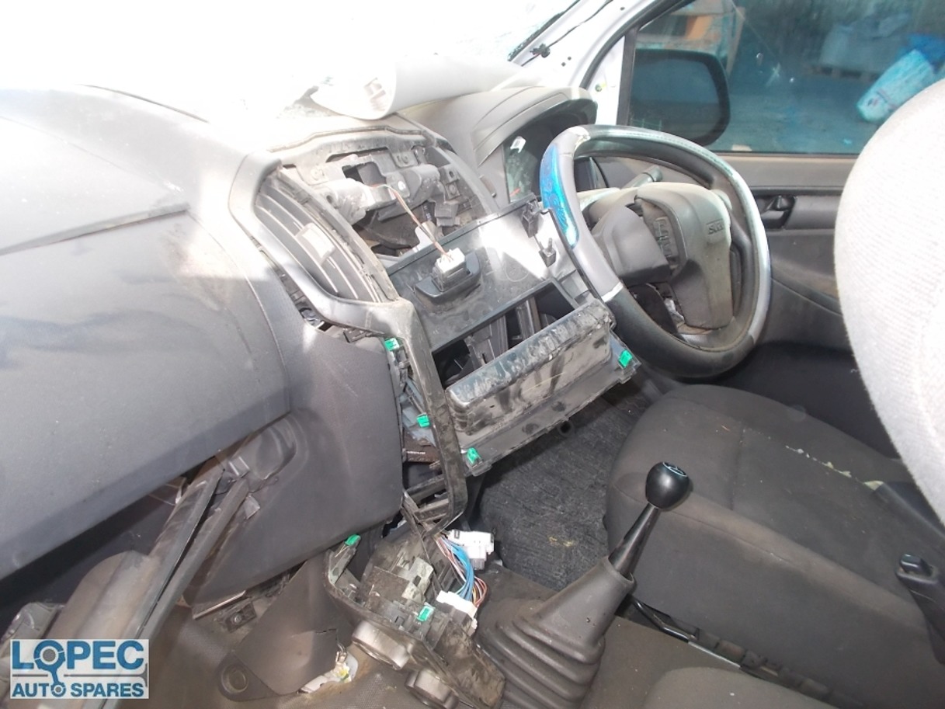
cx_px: 472
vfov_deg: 53.1
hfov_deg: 67.3
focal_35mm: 26
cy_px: 354
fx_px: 710
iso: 200
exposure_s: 1/25
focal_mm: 4.6
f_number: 3.2
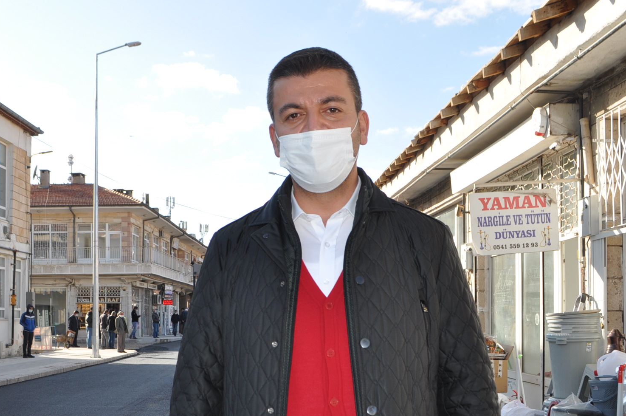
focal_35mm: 48
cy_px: 289
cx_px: 246
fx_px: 834
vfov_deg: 27.8
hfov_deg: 40.9
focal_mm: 22
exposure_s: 1/200
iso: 200
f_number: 7.1
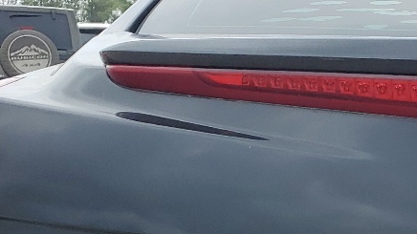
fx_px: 1150
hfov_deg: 19.0
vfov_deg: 11.1
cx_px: 550
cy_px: 377
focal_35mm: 104
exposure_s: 1/1111
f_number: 1.5
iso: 50
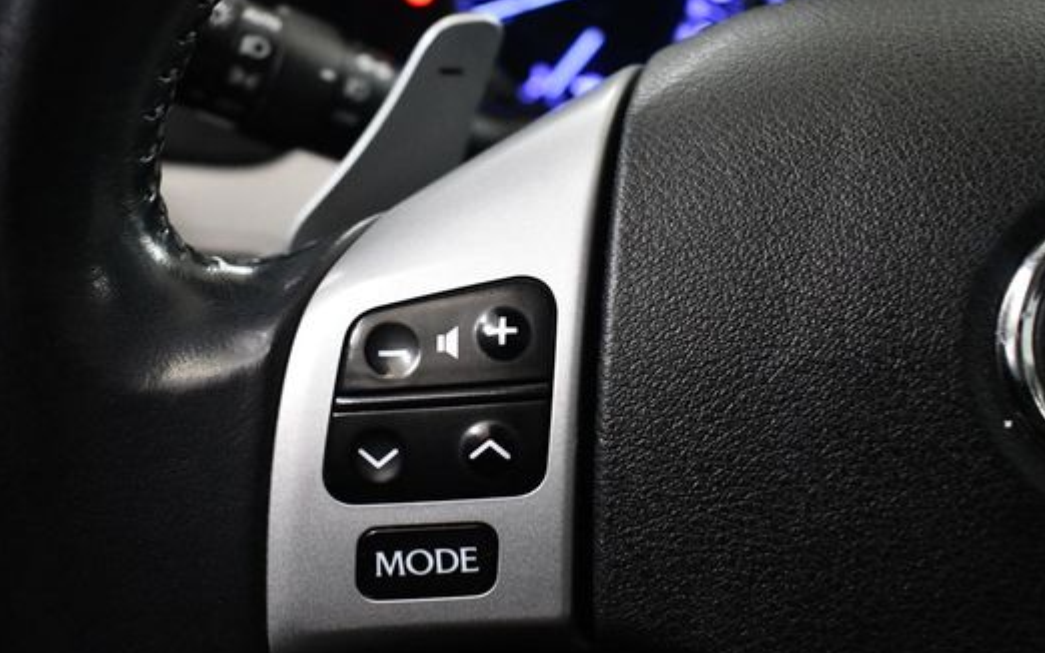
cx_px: 458
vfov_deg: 28.6
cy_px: 326
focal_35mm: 45
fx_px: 1281
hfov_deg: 44.3
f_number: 3.5
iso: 3200
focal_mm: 18
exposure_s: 1/125
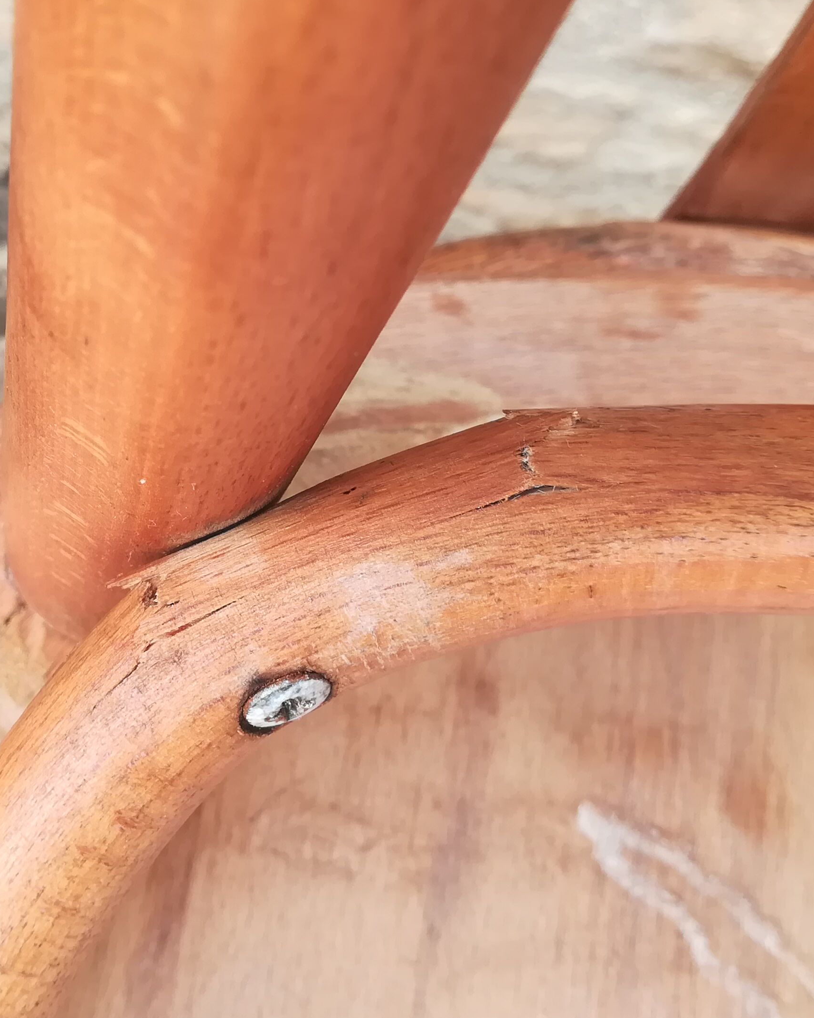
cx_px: 210
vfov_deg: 39.5
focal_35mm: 47
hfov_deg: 31.5
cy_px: 458
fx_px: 1416
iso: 64
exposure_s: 1/100
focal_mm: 3.83
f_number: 2.2
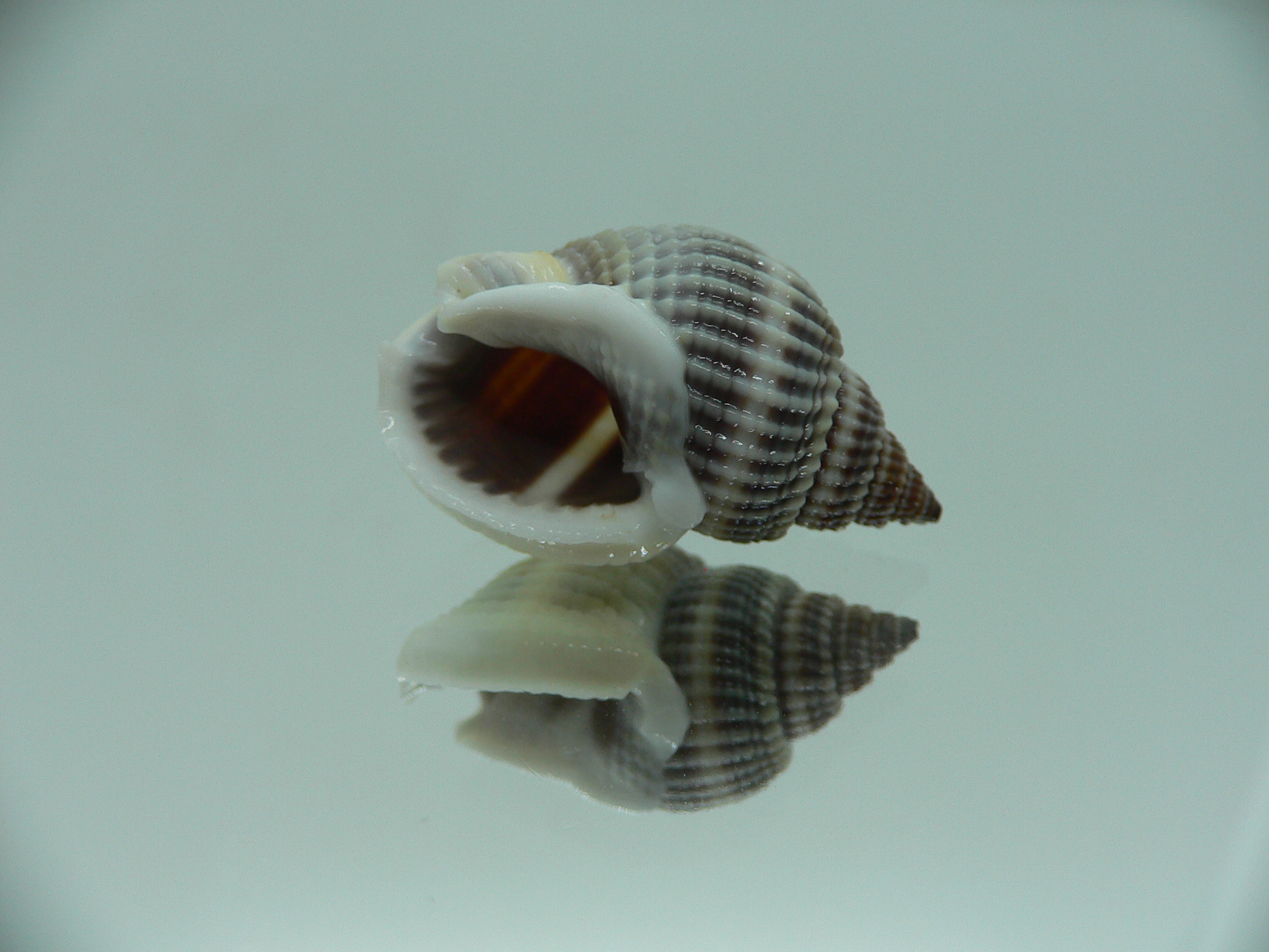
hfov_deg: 52.6
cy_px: 476
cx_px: 634
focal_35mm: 35
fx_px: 1283
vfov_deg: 40.7
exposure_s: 1/60
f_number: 2.8
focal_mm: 4.6
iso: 80
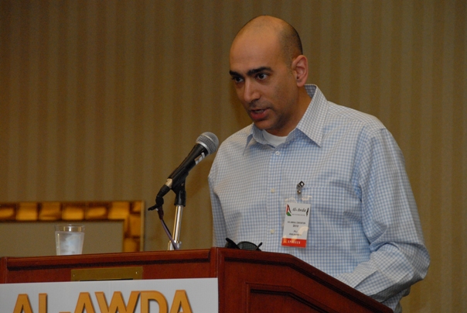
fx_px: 2921
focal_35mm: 225
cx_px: 234
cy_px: 156
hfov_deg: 9.1
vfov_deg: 6.1
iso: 1250
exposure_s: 1/60
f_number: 8
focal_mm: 150
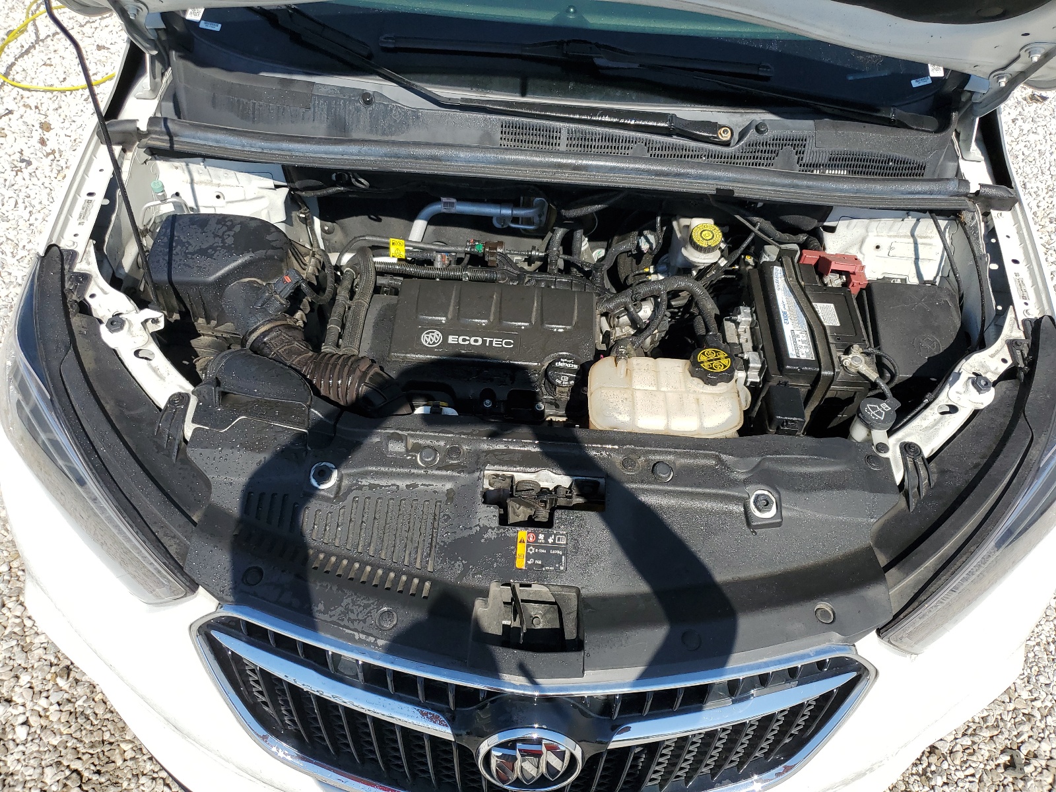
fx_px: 793
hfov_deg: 67.3
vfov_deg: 53.1
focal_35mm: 26
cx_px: 528
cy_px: 396
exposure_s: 1/3333
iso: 50
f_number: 1.5
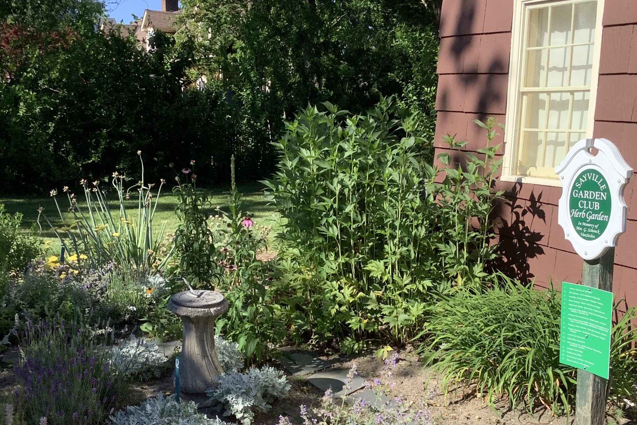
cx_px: 317
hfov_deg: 44.5
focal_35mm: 44
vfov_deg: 30.3
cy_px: 289
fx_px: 779
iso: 25
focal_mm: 3.3
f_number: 2.4
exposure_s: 1/554
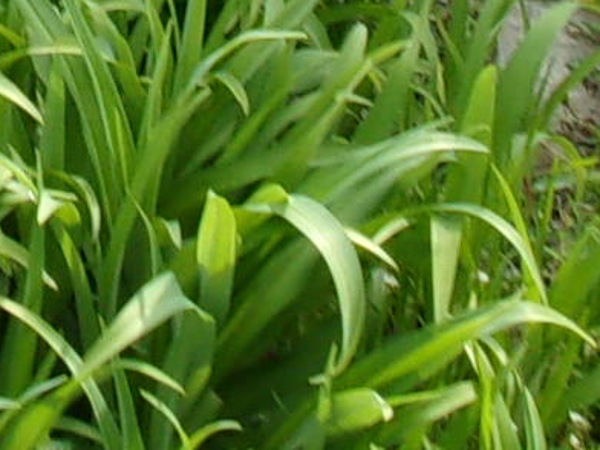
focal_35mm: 185
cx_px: -207
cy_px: -572
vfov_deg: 7.6
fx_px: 3207
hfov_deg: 10.4
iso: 80
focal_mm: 5.1
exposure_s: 1/40
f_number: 10.8
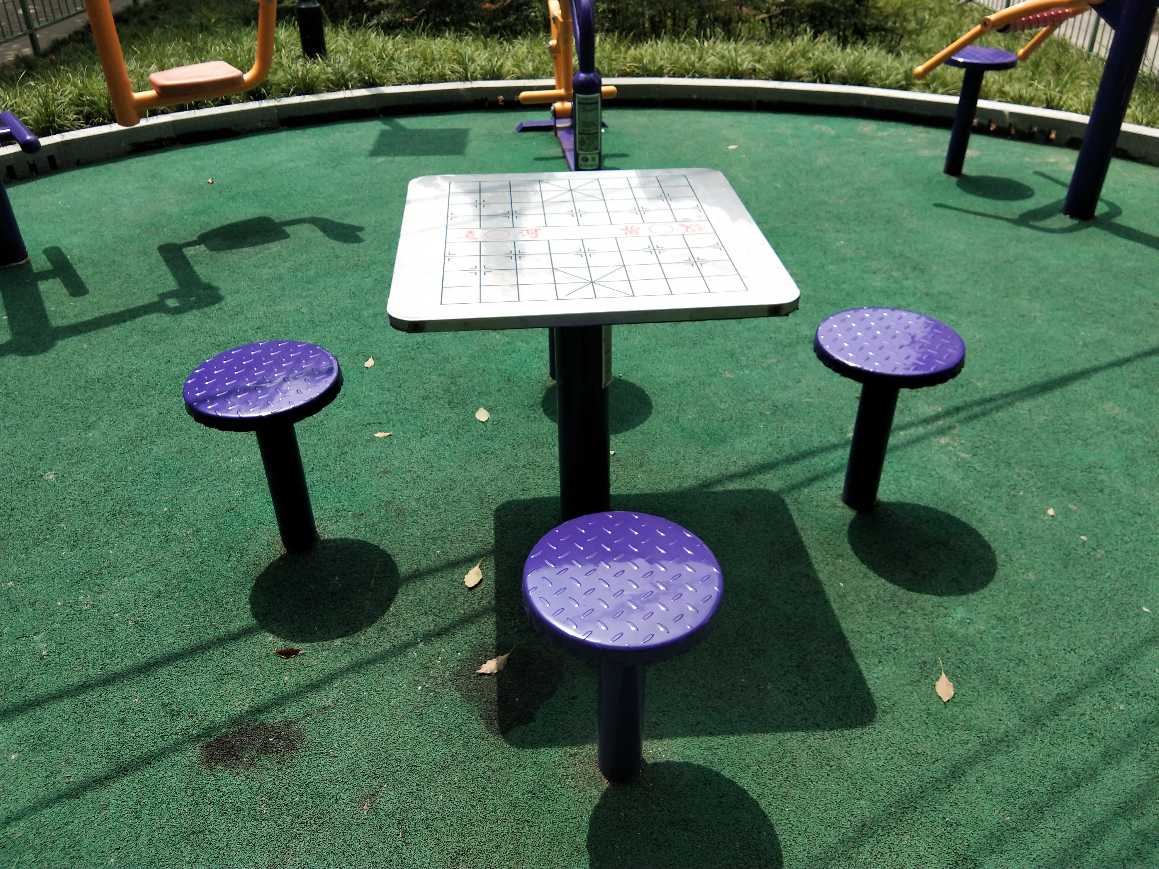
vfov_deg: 45.4
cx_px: 580
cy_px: 434
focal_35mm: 31
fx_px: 1038
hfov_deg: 58.4
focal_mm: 3.69
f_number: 2.2
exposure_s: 1/918
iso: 50
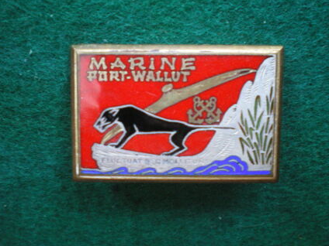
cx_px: 155
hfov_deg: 43.8
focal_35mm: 43
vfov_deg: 33.6
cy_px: 119
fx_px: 409
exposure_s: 1/8
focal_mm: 6.3
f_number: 3.1
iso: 400
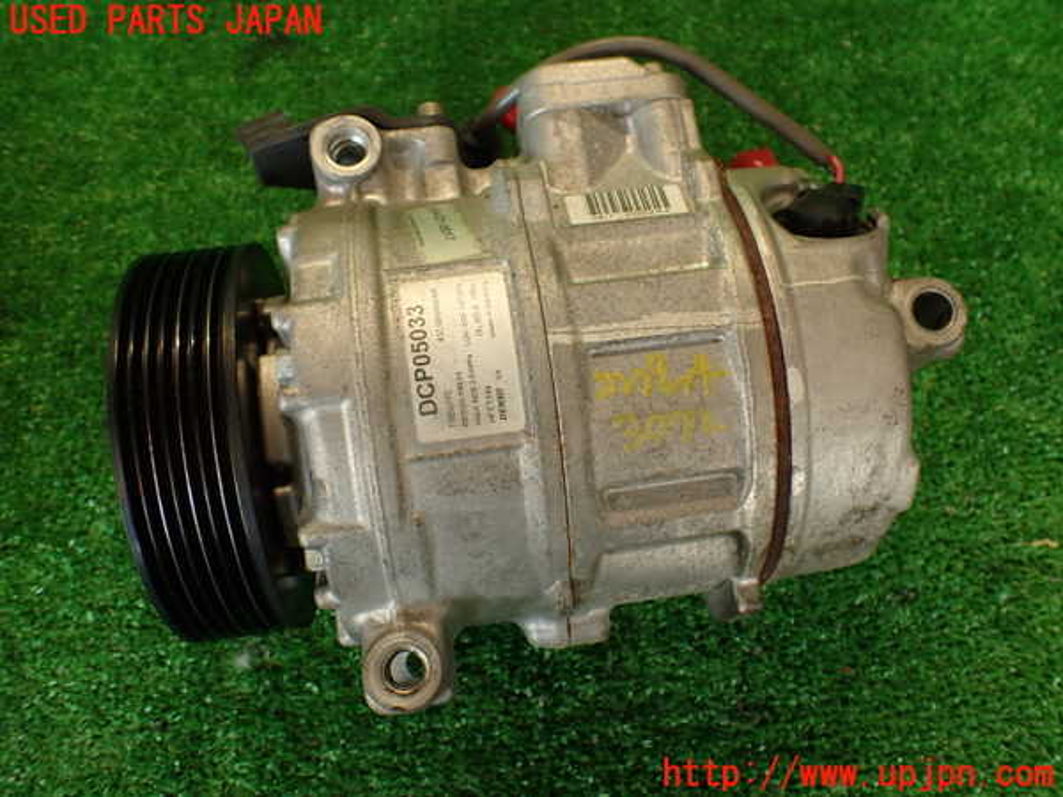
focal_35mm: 30
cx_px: 532
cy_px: 398
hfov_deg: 60.0
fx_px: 921
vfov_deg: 46.8
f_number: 2.3
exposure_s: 1/60
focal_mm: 5.4
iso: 200
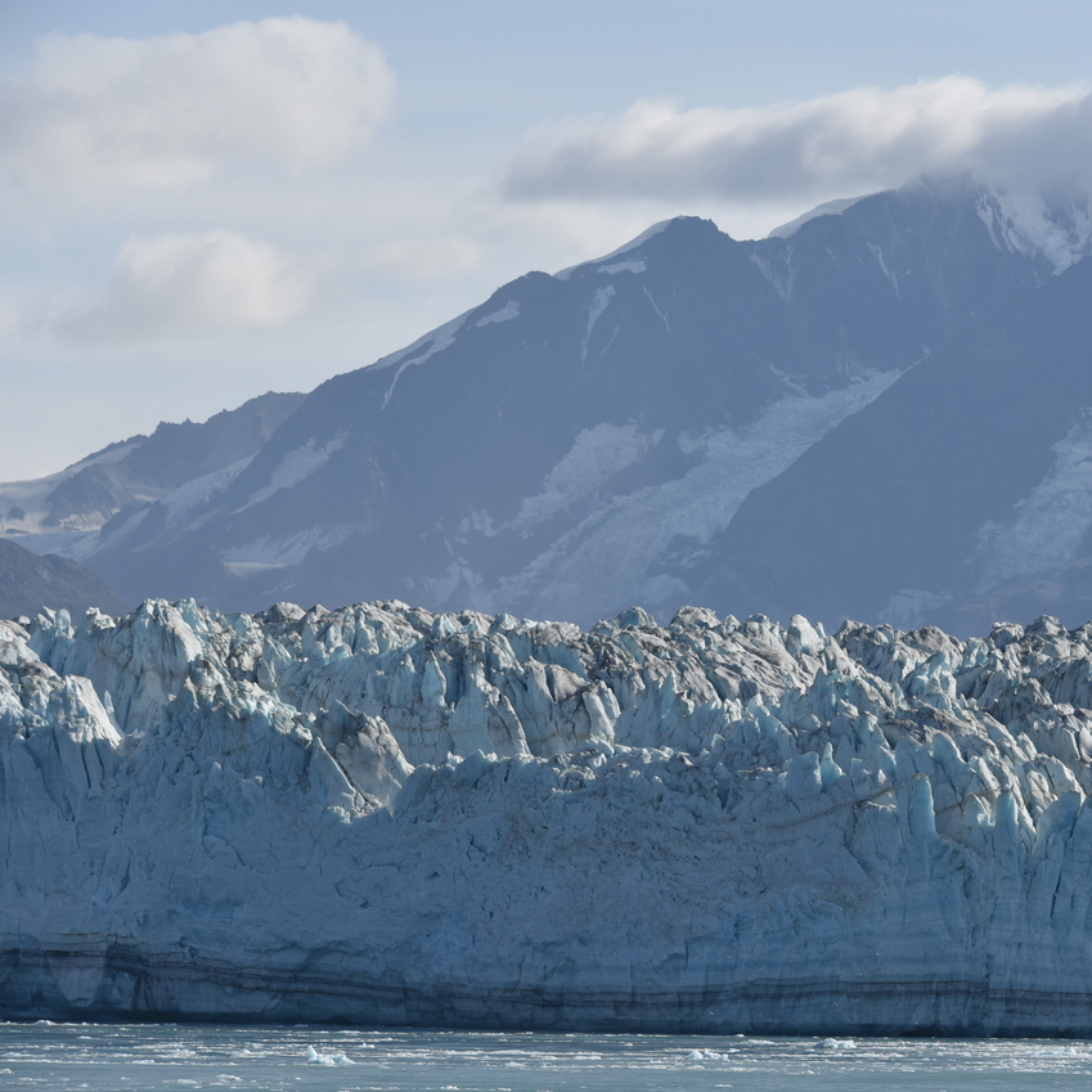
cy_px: 547
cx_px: 800
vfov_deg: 10.1
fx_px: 6174
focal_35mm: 173
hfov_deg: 10.1
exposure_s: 1/400
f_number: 10
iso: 100
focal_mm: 135
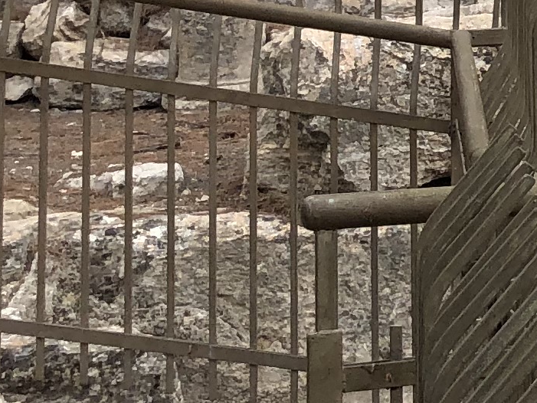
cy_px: -350
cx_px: 1242
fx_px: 2498
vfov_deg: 8.8
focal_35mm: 161
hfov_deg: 10.7
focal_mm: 3.99
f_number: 1.8
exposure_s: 1/666
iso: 20
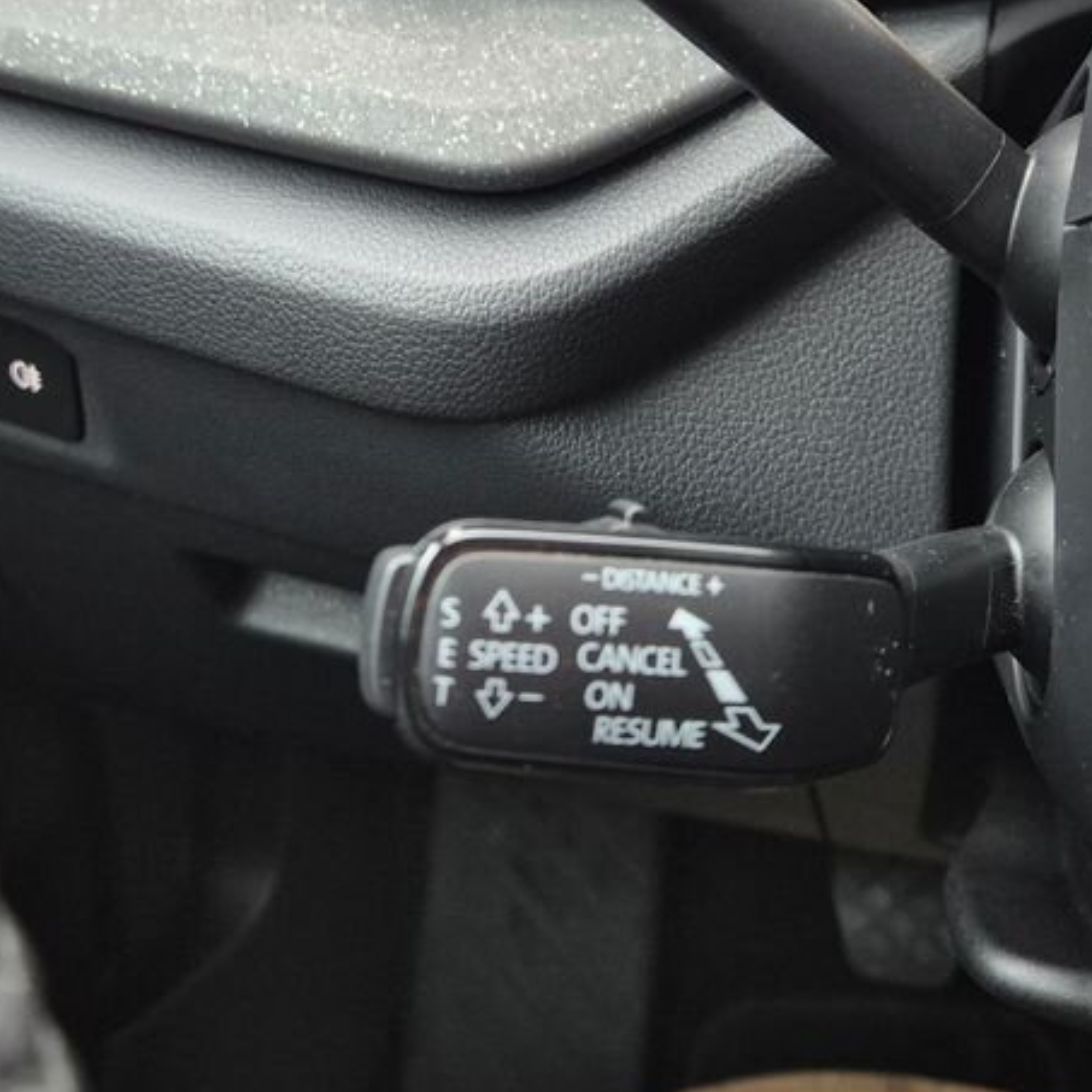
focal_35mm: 46
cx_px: 446
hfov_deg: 36.7
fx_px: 1642
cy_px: 301
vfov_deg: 36.1
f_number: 1.8
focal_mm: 5.4
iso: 800
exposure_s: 1/100
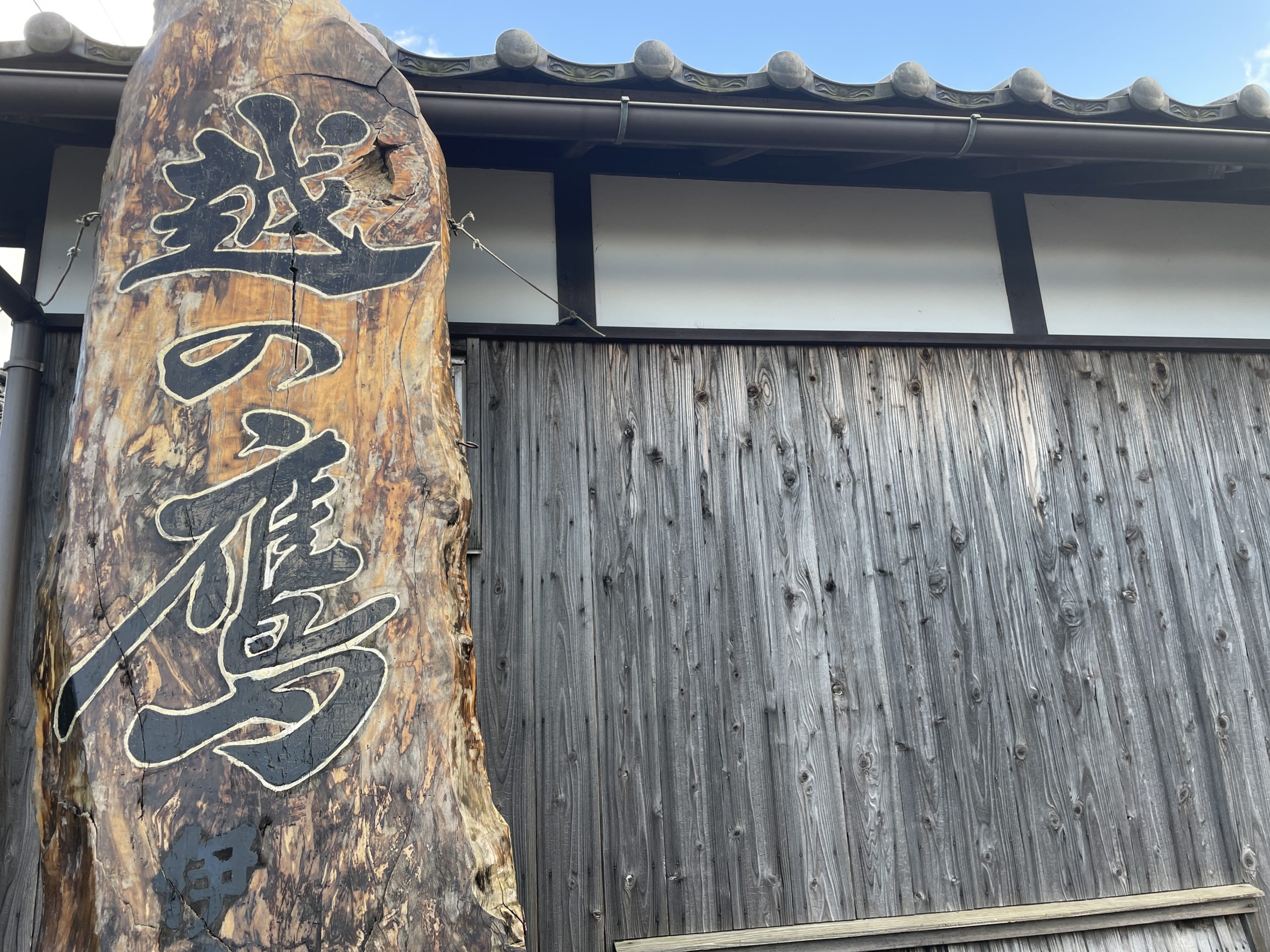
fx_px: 954
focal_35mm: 26
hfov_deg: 67.3
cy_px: 476
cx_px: 635
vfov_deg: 53.1
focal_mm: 4.2
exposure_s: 1/168
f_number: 1.6
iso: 32
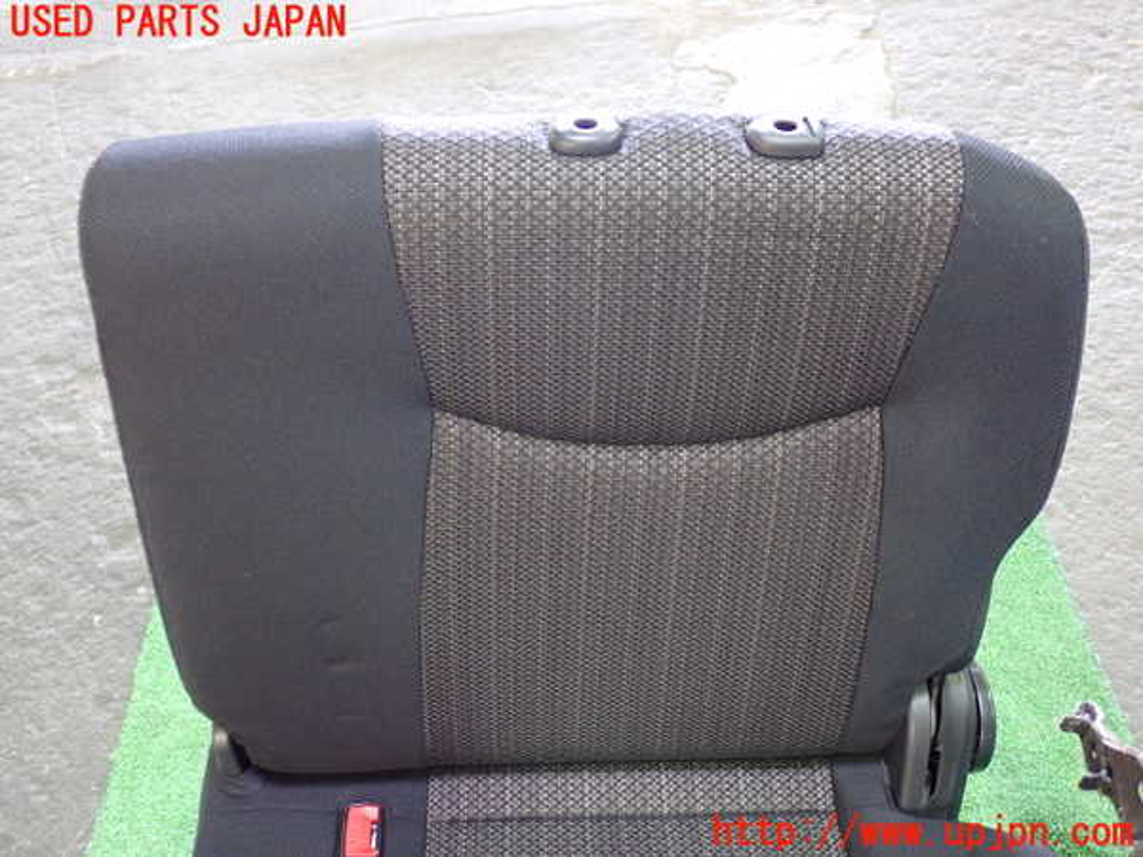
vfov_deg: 39.7
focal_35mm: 36
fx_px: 1189
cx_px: 572
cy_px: 428
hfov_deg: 51.4
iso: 800
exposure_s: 1/20
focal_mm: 6.37
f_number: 2.5
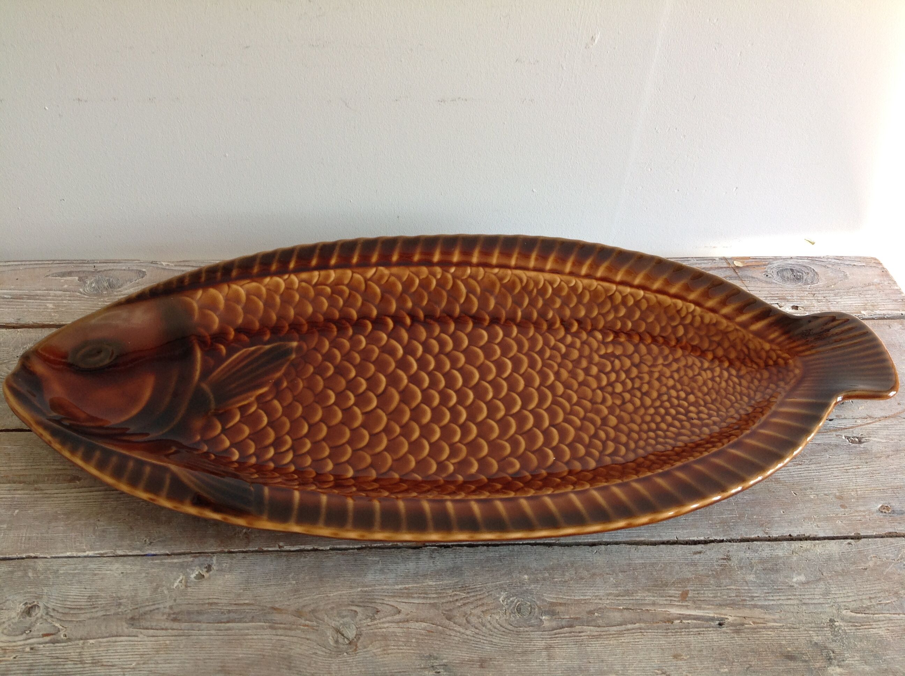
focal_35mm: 35
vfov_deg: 40.6
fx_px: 914
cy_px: 338
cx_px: 452
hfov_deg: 52.7
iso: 64
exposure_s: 1/40
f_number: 2.4
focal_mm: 4.28
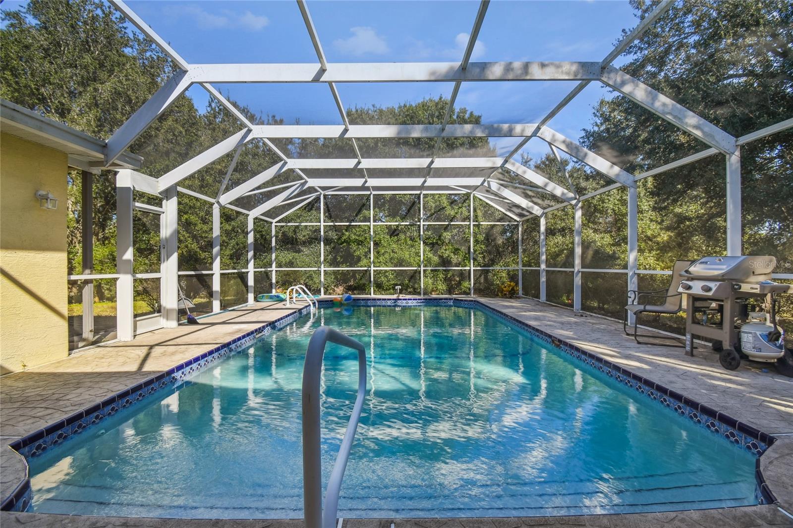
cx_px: 396
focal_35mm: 15
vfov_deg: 77.3
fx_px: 330
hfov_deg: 100.4
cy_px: 264
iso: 100
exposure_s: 1/125
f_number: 7.1
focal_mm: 10
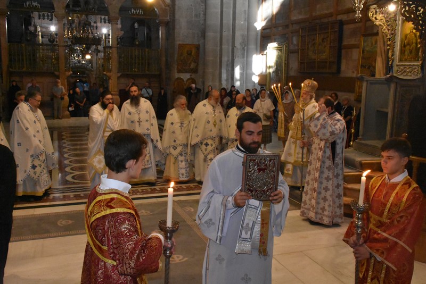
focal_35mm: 34
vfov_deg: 38.4
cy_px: 142
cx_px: 213
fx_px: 408
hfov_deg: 55.1
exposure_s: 1/200
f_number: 9
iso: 10000
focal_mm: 23
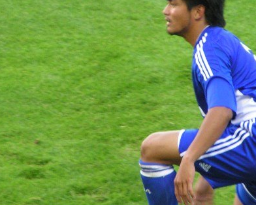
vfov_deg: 2.9
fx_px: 4093
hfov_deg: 3.6
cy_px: 110
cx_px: 155
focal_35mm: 540
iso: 200
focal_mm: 41.4
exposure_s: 1/40
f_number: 3.5
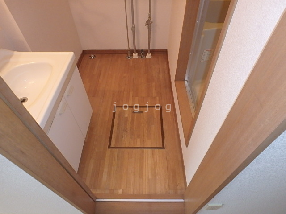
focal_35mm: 21
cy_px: 107
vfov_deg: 63.4
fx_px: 174
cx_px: 143
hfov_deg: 79.0
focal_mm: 3.7
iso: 400
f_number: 3.5
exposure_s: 1/30
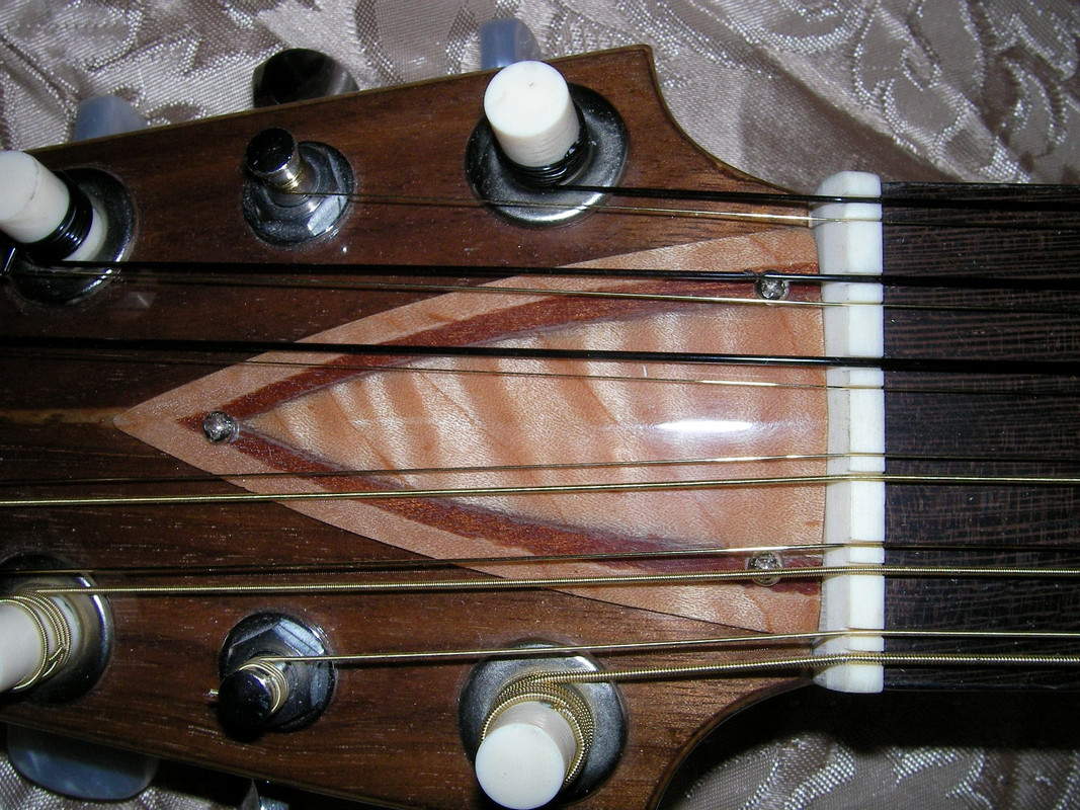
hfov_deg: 49.0
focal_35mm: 38
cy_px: 405
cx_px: 540
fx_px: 1185
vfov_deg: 37.7
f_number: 6.6
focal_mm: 6.3
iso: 100
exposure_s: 1/30
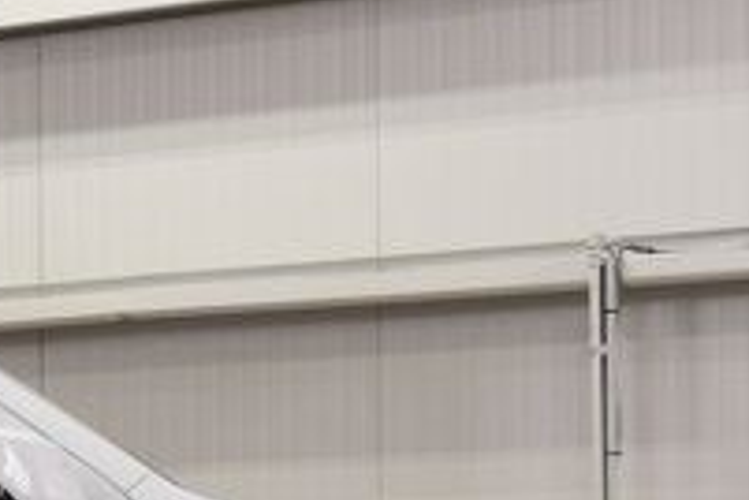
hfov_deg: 8.9
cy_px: 826
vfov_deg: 6.1
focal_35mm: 222
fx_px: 4609
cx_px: -592
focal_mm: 29
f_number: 7.1
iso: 400
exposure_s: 1/30
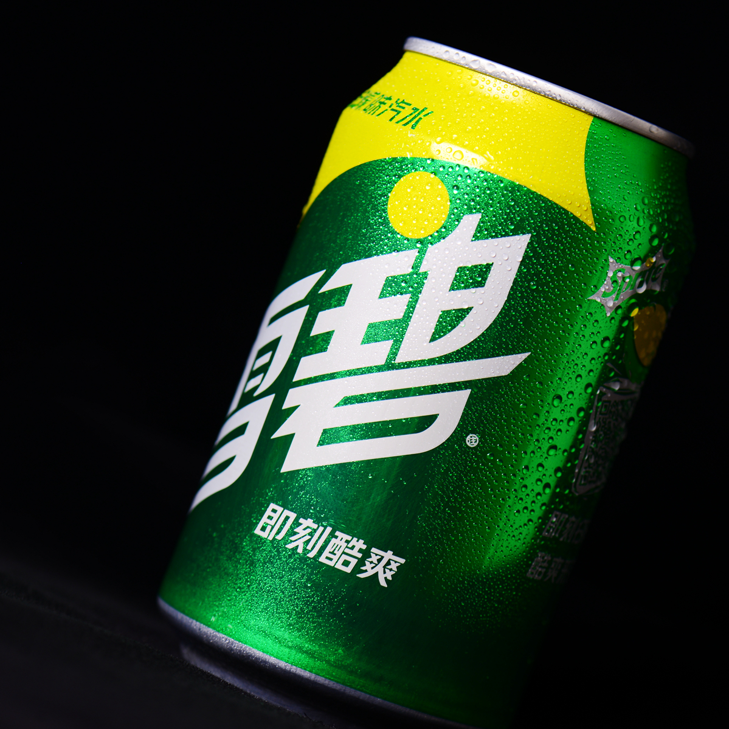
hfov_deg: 13.0
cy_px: 365
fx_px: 3193
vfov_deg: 13.0
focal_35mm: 134
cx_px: 390
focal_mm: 105
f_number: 6.3
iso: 200
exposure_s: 1/8
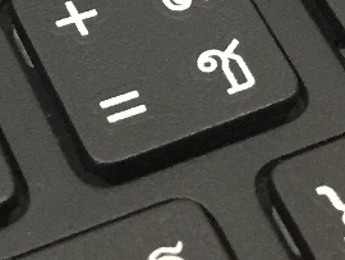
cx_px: -8
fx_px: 1746
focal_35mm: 175
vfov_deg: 8.1
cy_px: -278
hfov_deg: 11.2
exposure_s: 1/20
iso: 250
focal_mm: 4.15
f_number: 2.2
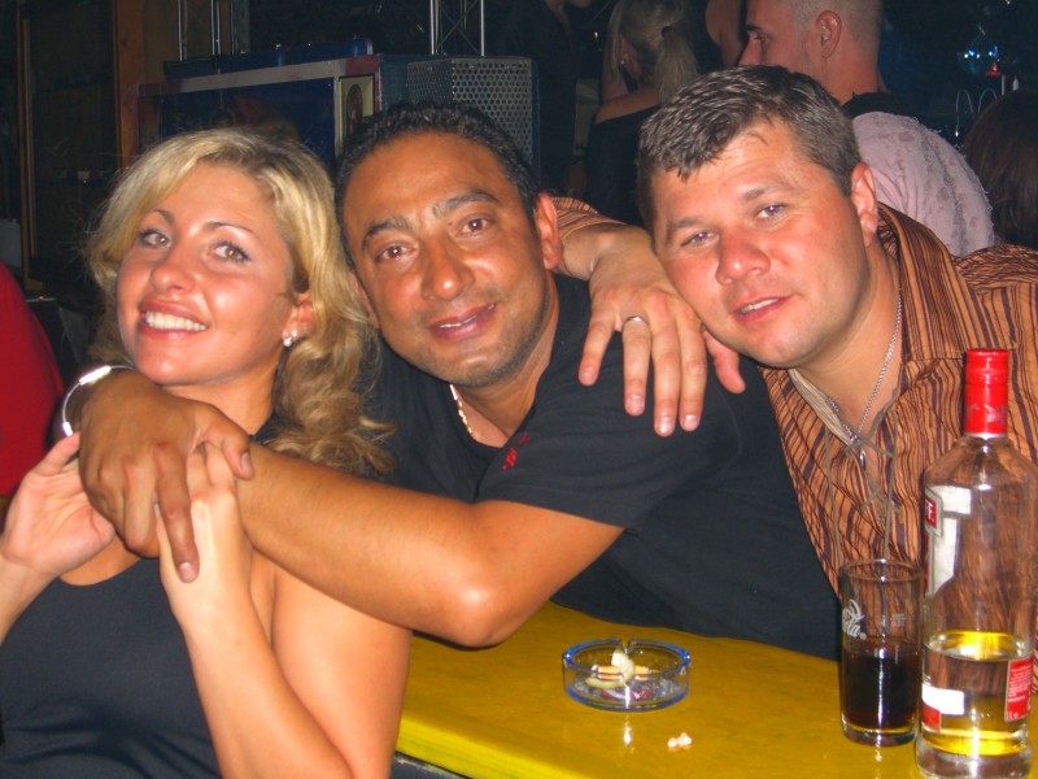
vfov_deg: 25.7
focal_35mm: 57
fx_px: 1709
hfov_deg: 33.8
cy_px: 390
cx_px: 519
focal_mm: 11.8
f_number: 3.6
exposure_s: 1/60
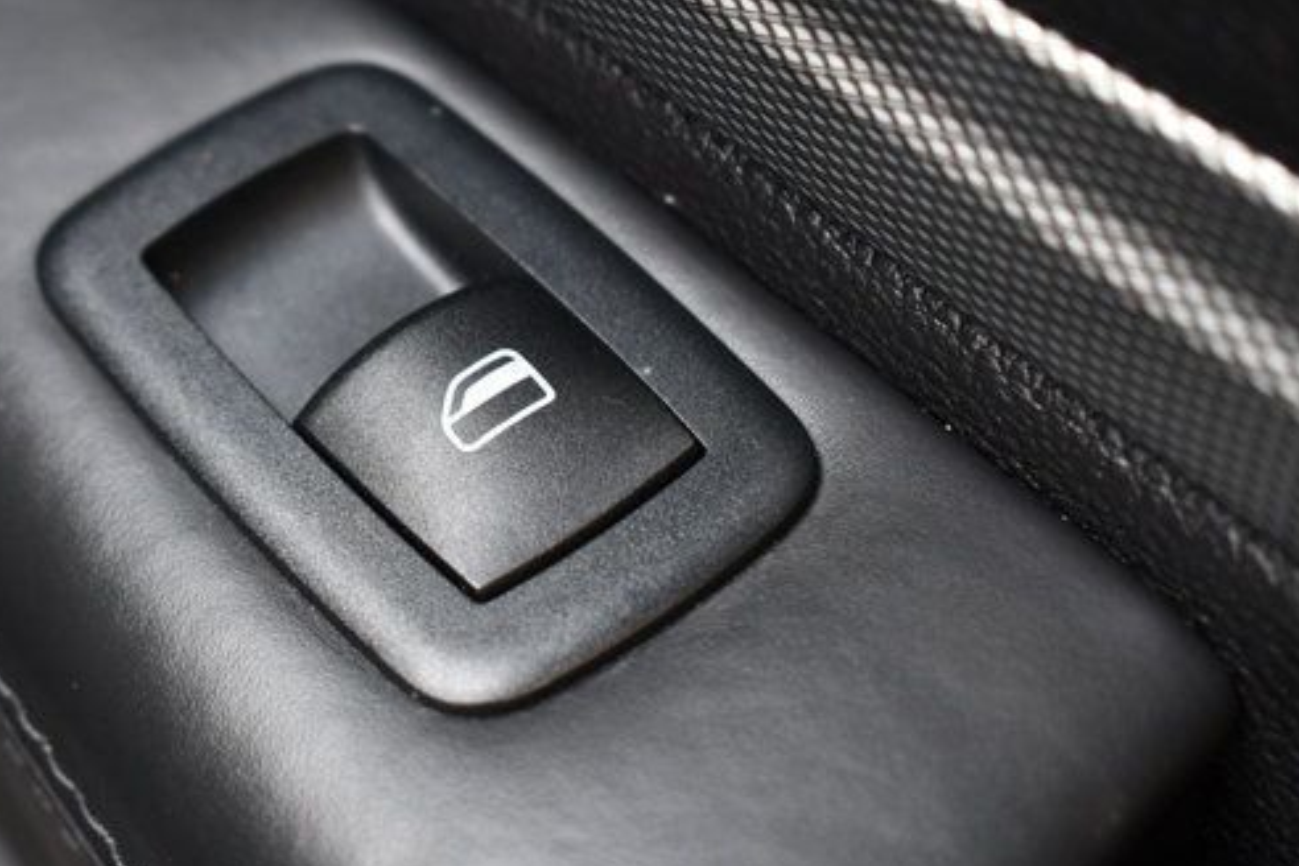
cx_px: 467
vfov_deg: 16.6
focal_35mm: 82
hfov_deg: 24.7
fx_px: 2959
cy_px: 347
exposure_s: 1/250
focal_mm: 42
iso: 800
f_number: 5
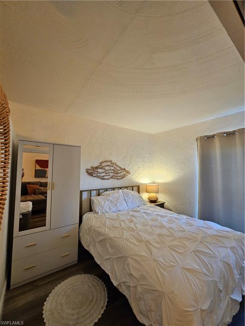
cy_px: 163
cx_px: 122
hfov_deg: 89.9
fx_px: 123
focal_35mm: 13
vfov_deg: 106.2
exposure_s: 1/40
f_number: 2.2
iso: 400
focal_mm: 2.2
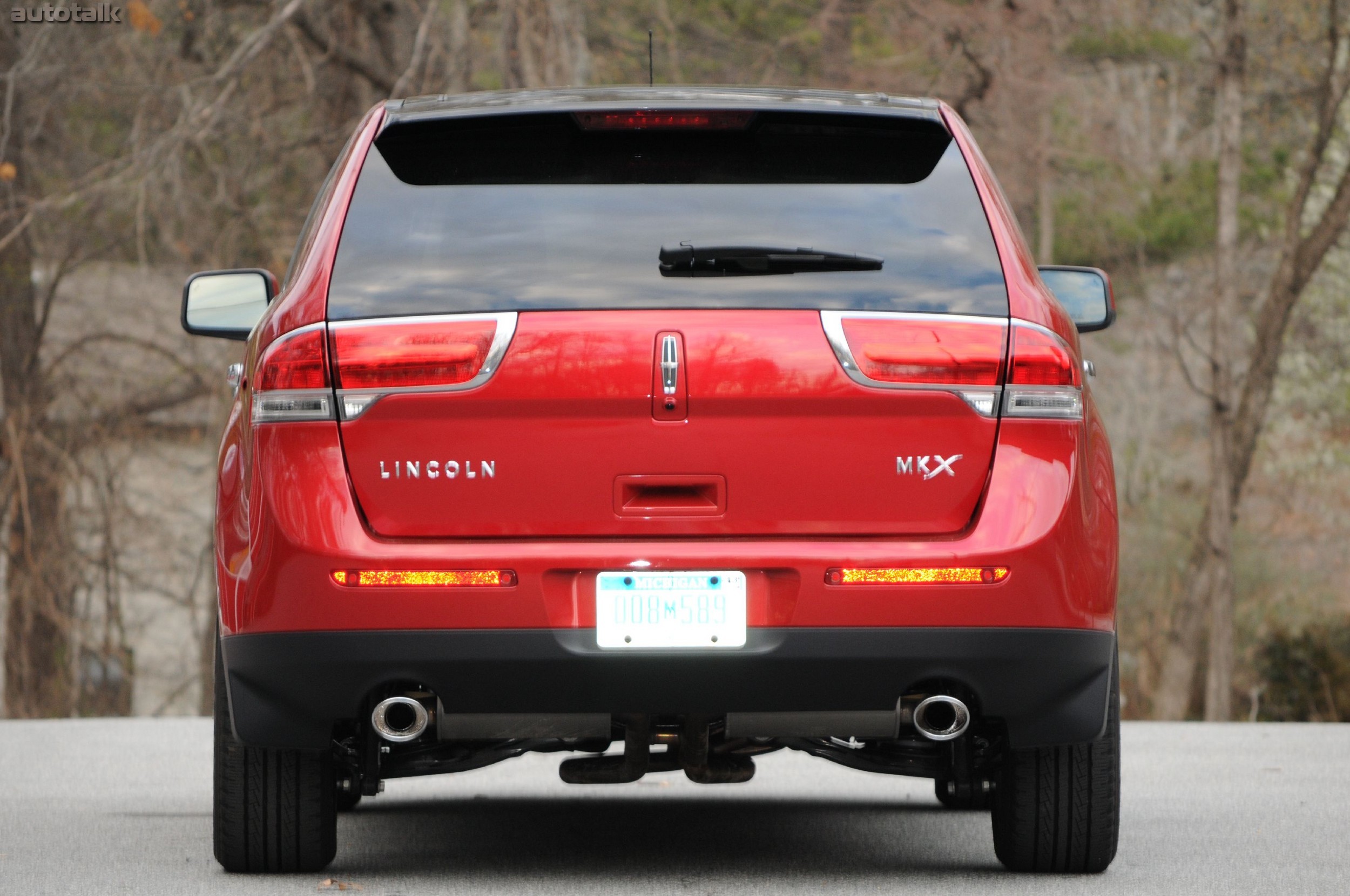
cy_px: 448
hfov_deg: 9.2
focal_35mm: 225
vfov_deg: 6.1
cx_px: 675
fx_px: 8428
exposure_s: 1/60
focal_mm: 150
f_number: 8
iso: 500
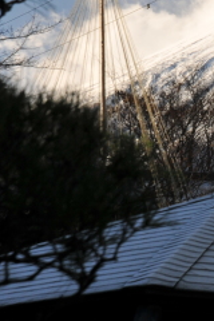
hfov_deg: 3.9
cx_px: 484
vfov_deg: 5.9
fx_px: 3121
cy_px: -5
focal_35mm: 350
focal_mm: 70
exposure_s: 1/80
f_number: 10
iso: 200
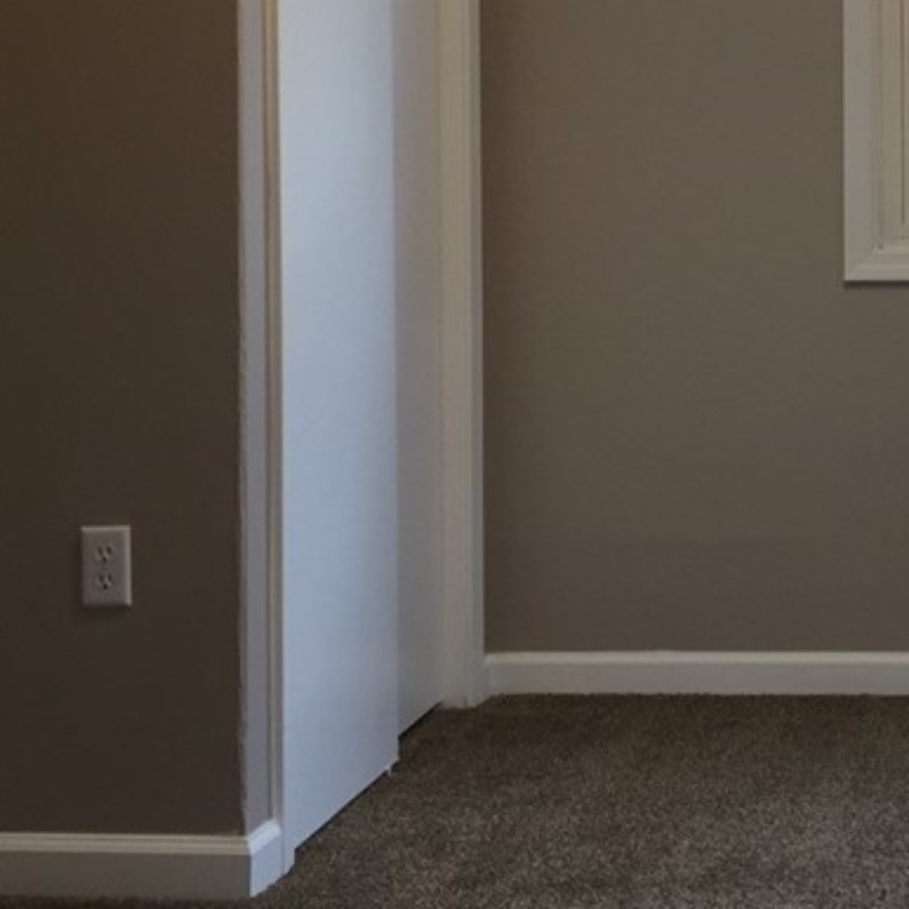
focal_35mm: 68
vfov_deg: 25.1
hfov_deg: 24.1
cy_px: 221
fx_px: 2020
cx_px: 944
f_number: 2.2
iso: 100
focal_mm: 4.15
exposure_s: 1/30
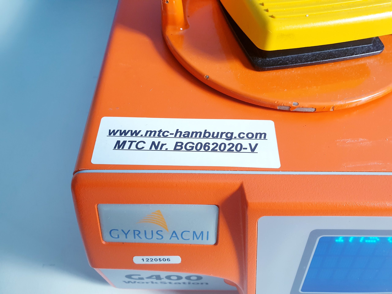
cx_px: 196
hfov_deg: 67.3
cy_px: 147
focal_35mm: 26
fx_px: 294
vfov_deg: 53.1
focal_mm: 4.3
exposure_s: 1/50
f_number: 2.4
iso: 250
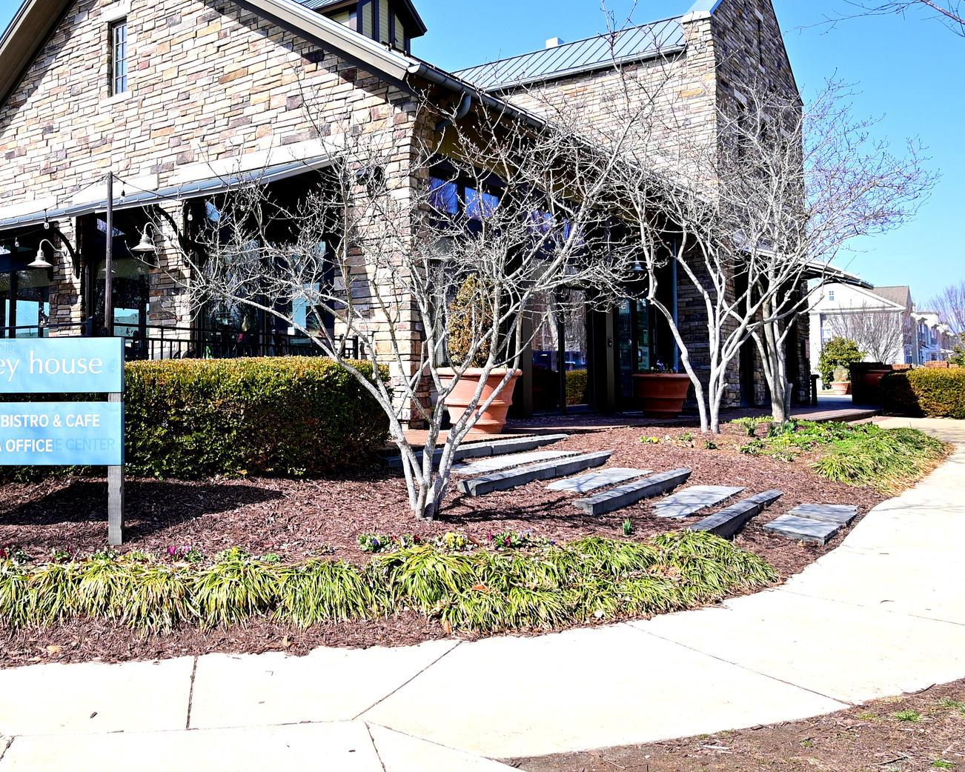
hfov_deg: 54.8
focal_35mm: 31
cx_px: 255
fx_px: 886
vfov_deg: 46.9
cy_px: 310
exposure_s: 1/640
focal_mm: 14
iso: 100
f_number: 4.5
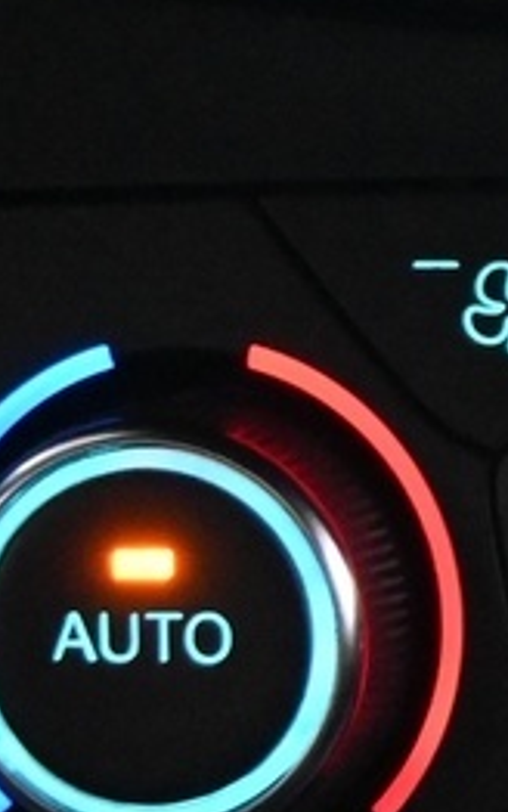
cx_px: 1347
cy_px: 586
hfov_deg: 2.8
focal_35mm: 473
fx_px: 10466
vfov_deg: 4.4
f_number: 6.3
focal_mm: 50
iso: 6400
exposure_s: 1/80
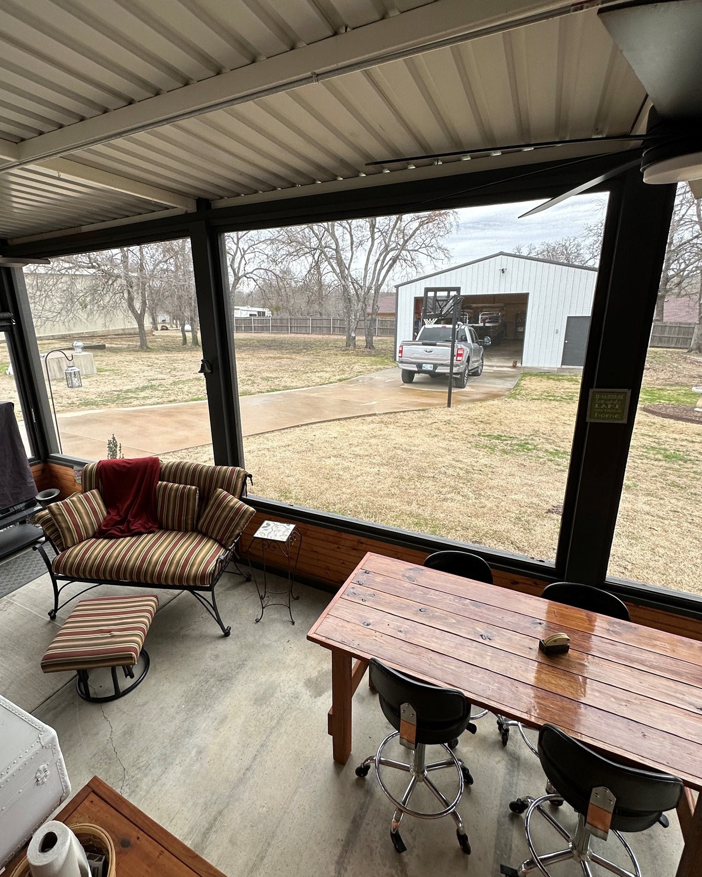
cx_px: 305
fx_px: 441
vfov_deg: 89.6
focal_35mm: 17
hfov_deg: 76.6
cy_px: 425
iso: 40
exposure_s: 1/99
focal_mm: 2.22
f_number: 2.2
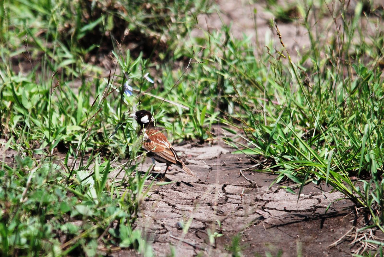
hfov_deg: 2.7
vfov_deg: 1.8
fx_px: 8009
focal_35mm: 750
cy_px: 128
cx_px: 192
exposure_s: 1/640
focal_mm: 500
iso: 200
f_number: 6.3
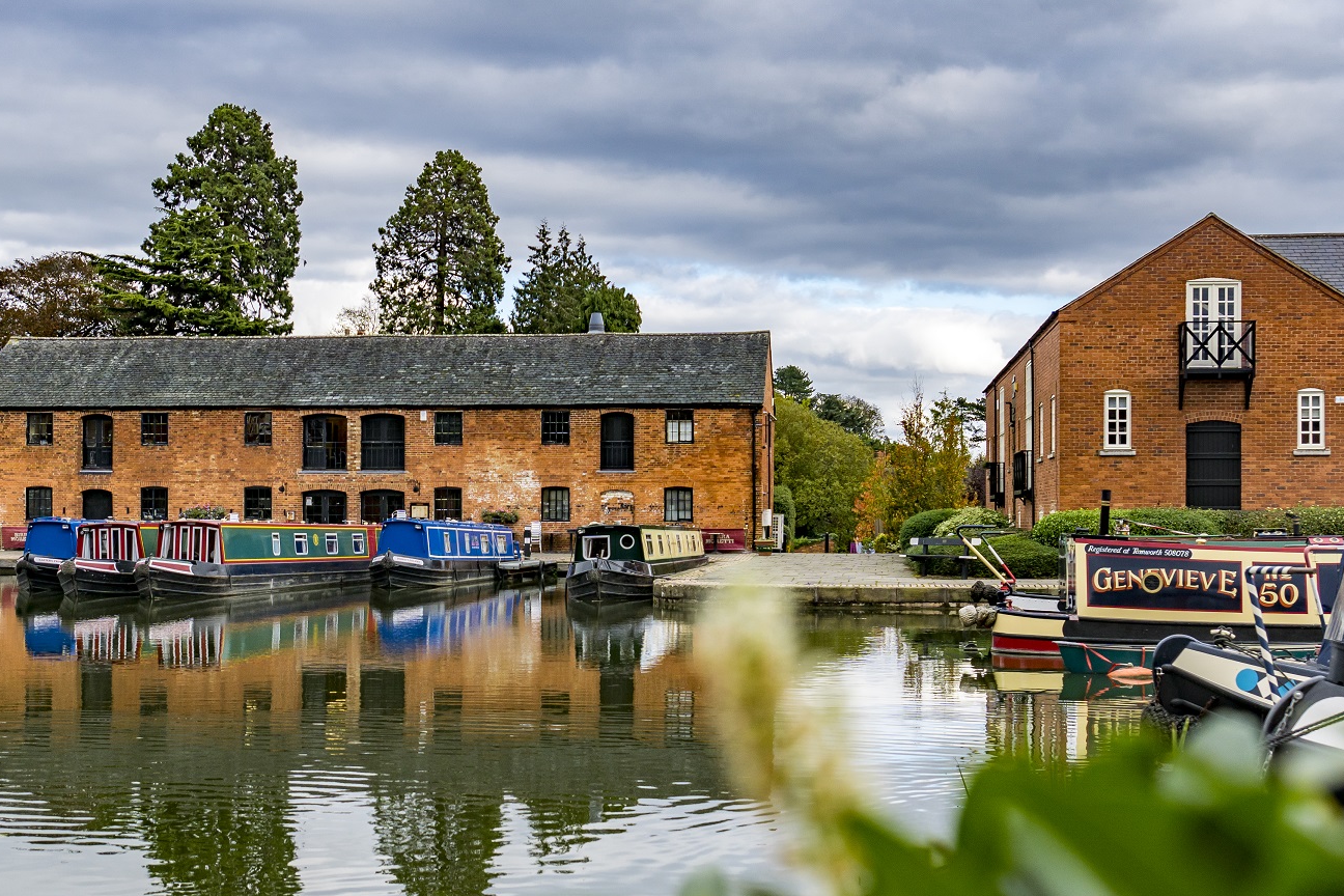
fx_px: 1867
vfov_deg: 27.0
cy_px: 481
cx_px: 622
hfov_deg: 39.6
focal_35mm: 50
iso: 160
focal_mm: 24
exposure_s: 1/640
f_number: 3.2
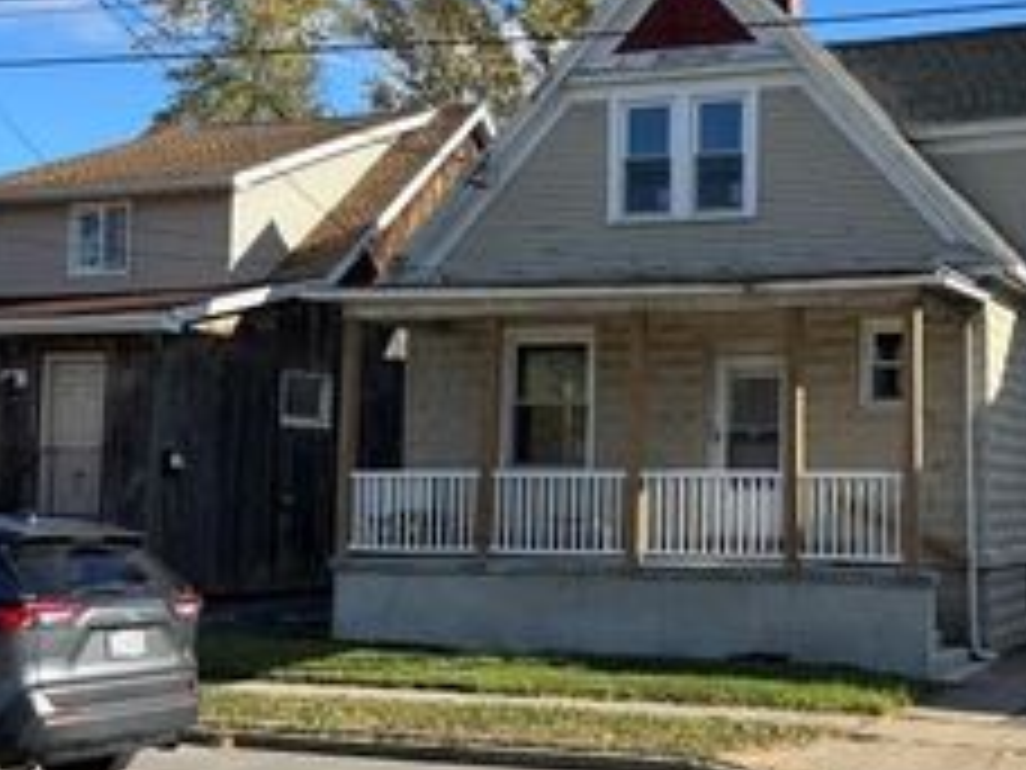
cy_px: 349
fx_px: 1689
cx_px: 747
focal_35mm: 57
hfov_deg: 33.2
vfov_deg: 25.6
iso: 50
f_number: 1.6
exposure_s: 1/2062
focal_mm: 5.96
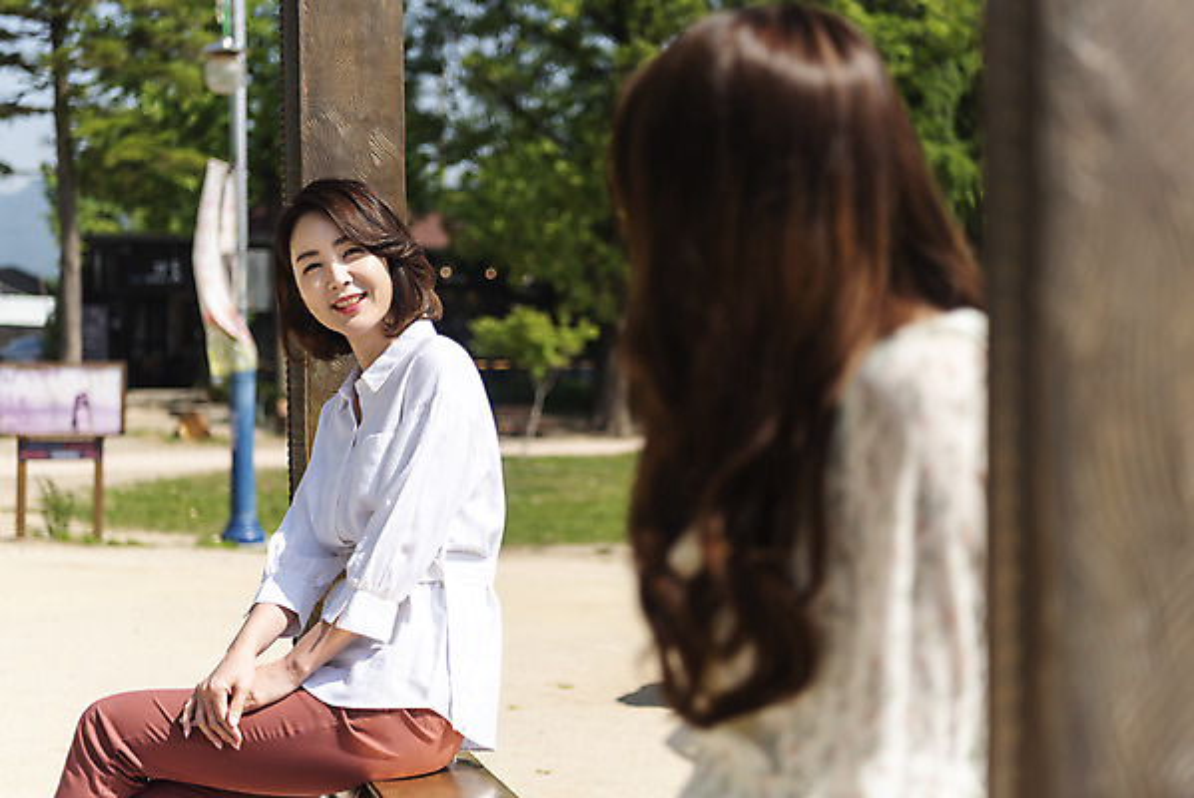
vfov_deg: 23.4
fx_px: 1925
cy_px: 399
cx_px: 597
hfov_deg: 34.5
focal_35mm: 58
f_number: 2.8
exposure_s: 1/3200
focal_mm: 58
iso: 100
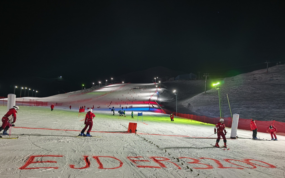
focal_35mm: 25
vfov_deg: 49.1
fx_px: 194
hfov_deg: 72.5
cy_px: 101
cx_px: 140
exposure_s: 1/50
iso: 2760
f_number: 1.69
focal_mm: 7.01
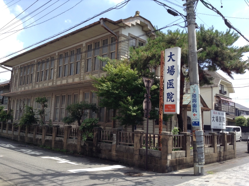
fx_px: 237
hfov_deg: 55.4
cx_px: 124
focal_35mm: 33
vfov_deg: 42.8
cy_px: 93
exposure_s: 1/706
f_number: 2.4
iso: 25
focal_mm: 3.3
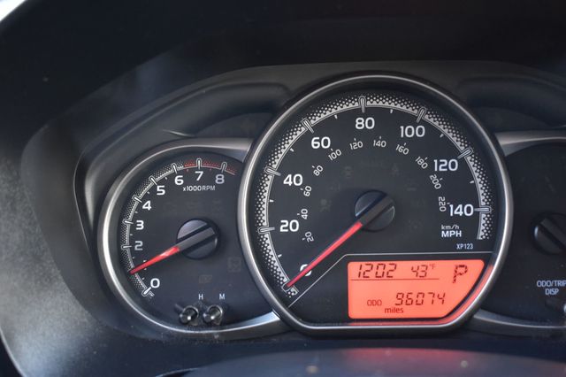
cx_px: 283
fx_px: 707
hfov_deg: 43.6
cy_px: 188
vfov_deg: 29.8
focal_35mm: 45
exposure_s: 1/15
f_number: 5.6
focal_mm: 30
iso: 1600
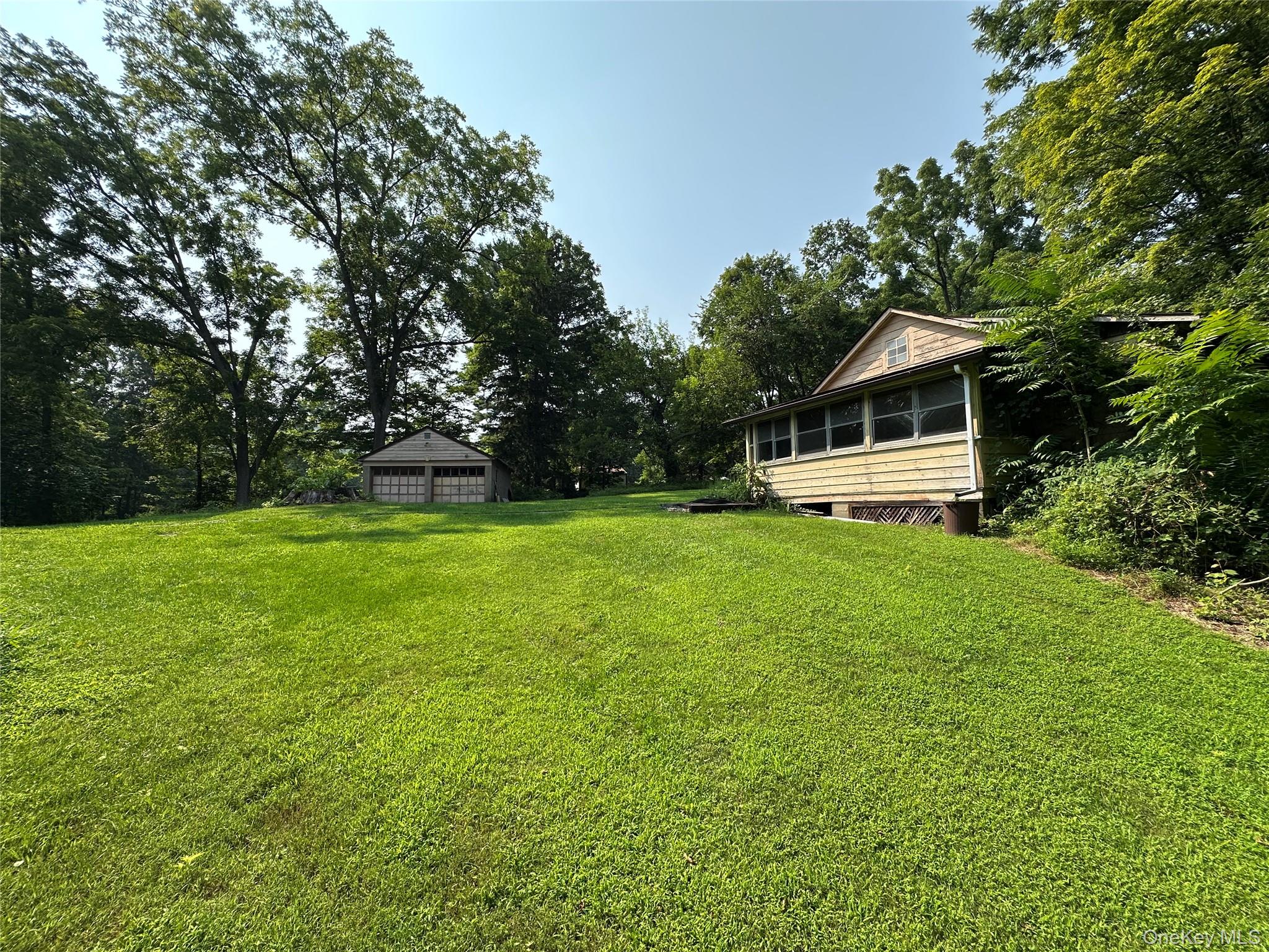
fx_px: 513
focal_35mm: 14
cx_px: 634
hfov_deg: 102.1
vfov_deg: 85.7
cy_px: 476
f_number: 2.2
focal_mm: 2.22
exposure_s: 1/831
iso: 40
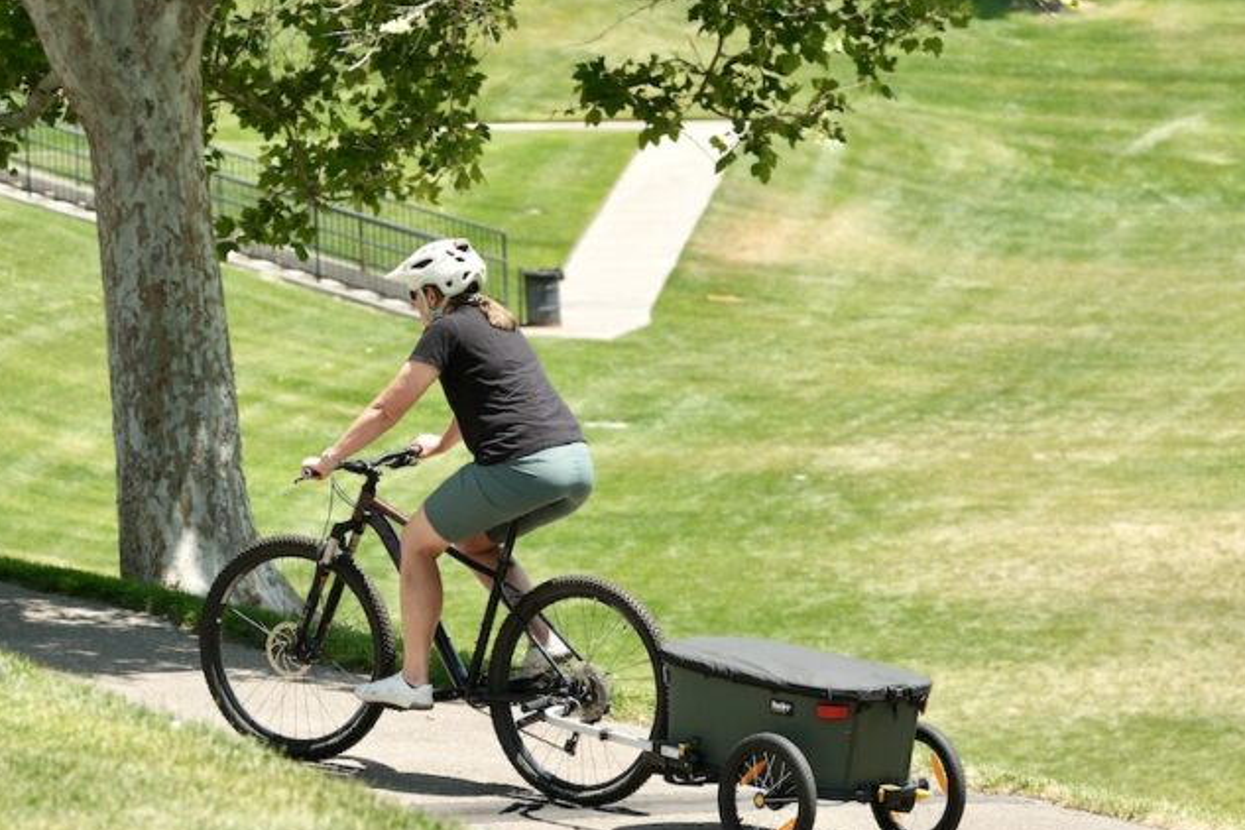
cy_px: 506
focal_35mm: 220
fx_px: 7608
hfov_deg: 9.4
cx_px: 490
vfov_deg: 6.2
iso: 125
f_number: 5
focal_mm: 90.6
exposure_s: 1/400
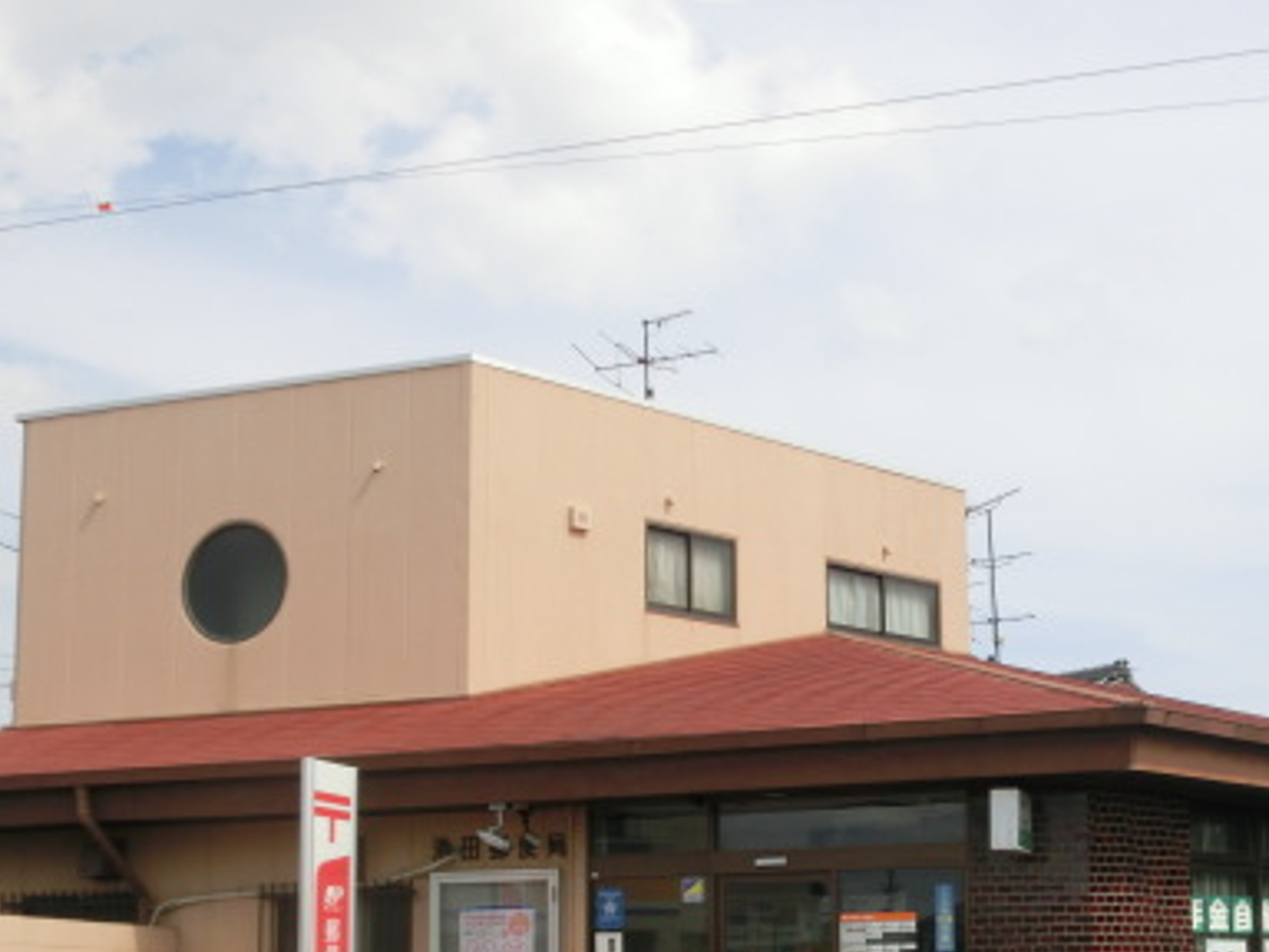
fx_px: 1833
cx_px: 767
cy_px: 790
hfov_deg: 38.0
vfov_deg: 28.4
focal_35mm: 50
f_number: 3.5
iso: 80
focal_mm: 5.36
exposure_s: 1/1000
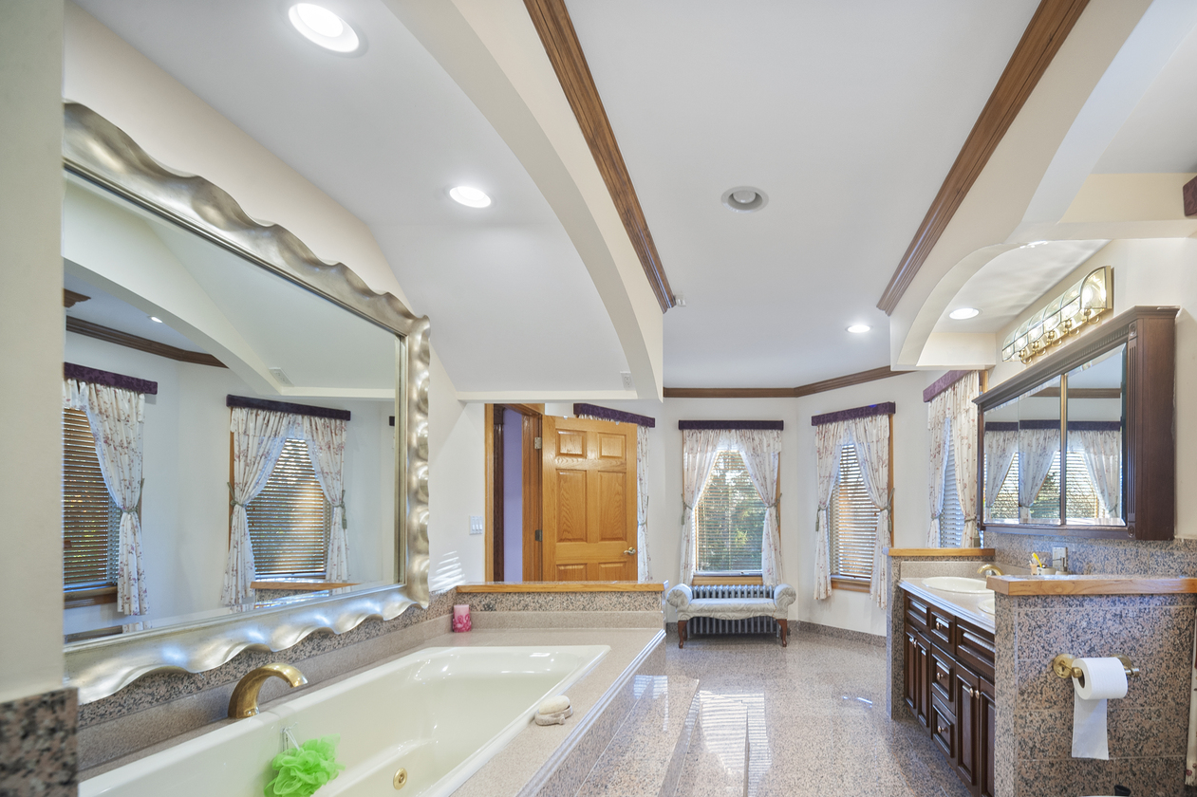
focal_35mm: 18
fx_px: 598
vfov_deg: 66.1
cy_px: 510
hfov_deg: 88.1
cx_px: 755
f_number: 8
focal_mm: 14
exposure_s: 1/5
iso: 400
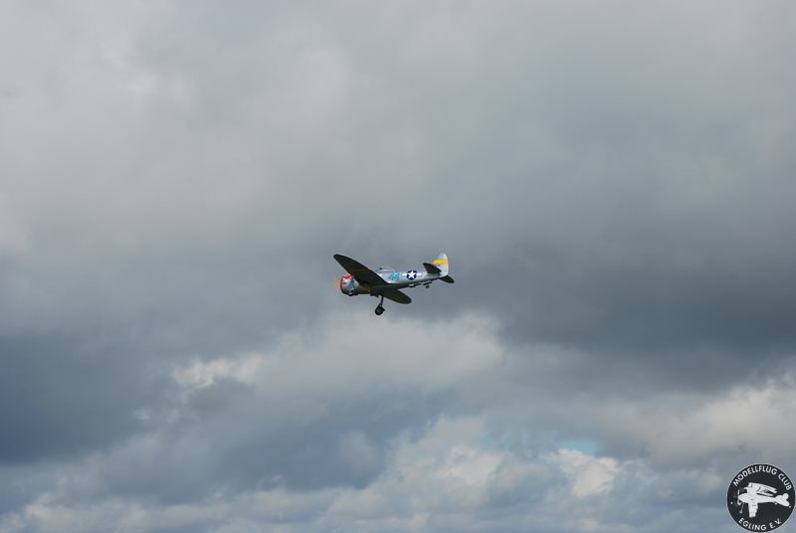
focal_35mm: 105
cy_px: 266
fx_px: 2325
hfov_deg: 19.4
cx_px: 398
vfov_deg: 13.1
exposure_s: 1/640
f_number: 6.3
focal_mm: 70
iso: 100
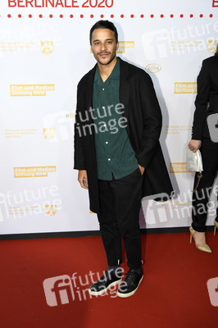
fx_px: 364
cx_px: 109
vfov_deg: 48.5
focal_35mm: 40
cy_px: 164
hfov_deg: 33.3
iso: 800
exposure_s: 1/400
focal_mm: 40
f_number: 4.5
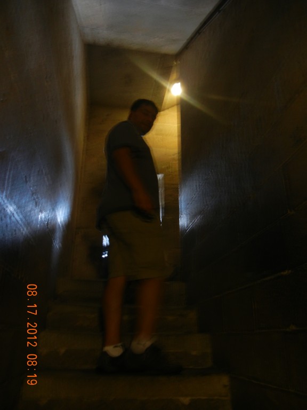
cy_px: 205
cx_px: 154
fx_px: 355
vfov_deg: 60.0
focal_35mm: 30
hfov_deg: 46.8
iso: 200
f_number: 3.5
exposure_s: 1/3
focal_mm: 5.4
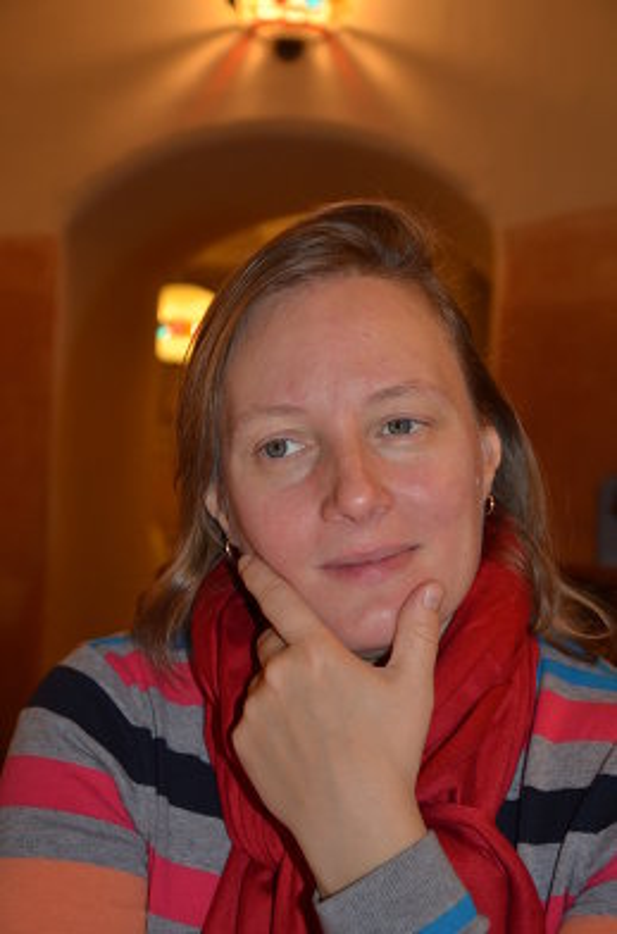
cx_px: 308
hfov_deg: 21.4
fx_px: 1630
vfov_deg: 32.0
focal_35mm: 63
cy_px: 467
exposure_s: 1/30
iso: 800
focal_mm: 42
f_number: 4.8
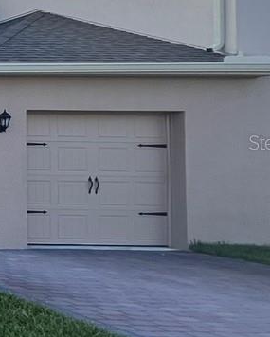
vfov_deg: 32.9
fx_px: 569
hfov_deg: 14.1
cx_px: -420
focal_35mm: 57
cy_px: 142
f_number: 1.8
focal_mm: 1.57
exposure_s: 1/313
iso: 32
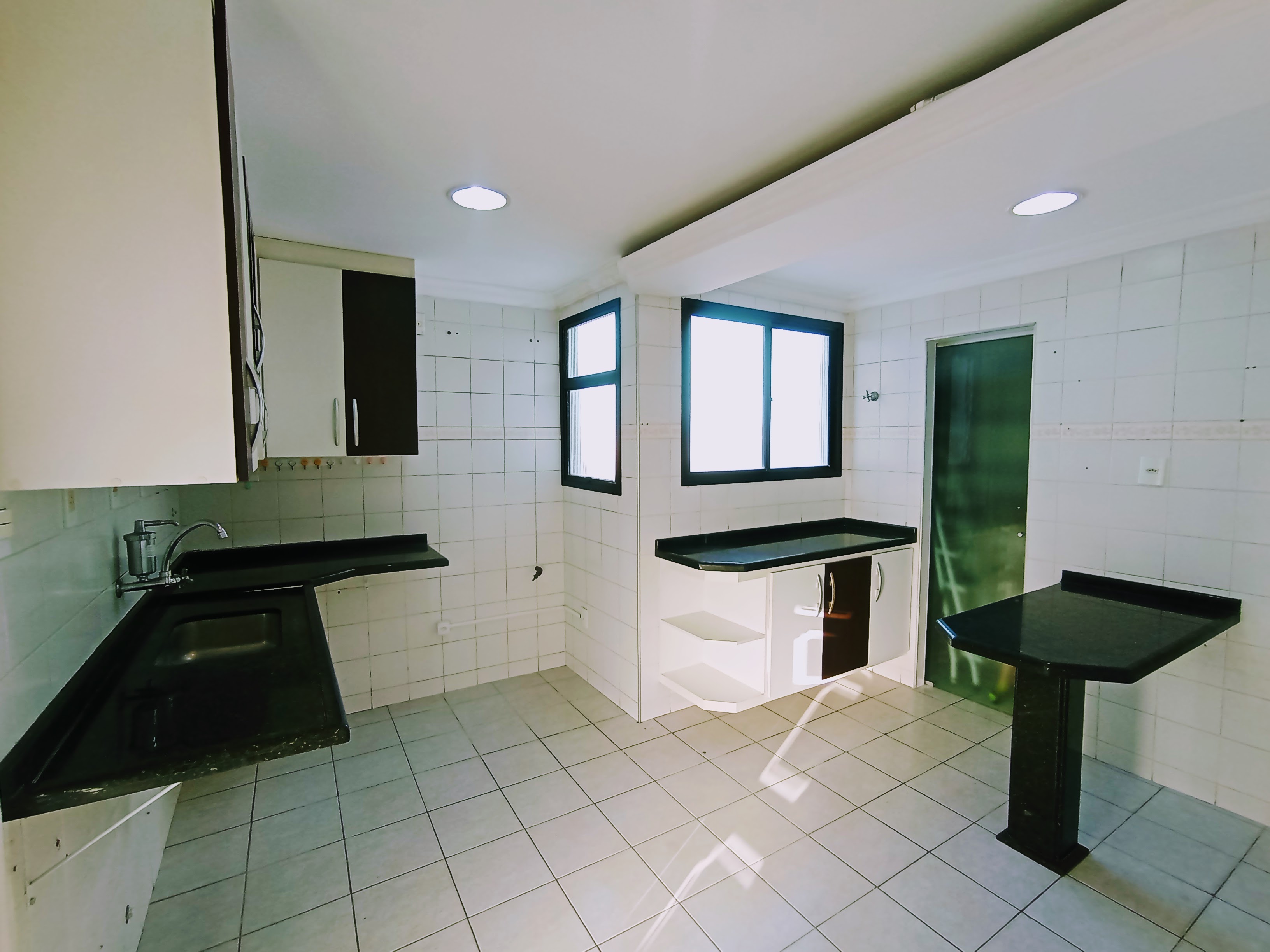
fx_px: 587
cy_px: 476
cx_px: 635
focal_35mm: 16
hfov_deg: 94.5
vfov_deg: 78.1
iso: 67
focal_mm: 1.65
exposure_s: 1/60
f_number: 2.2
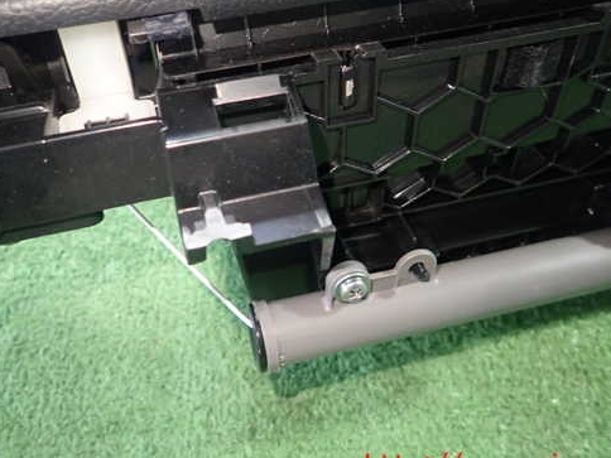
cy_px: 198
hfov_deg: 58.2
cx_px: 271
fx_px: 547
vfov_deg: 45.3
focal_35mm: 31
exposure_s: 1/30
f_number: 2
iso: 320
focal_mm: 4.5
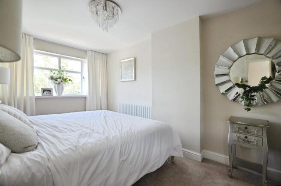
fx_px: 117
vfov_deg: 77.1
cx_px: 140
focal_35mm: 15
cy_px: 93
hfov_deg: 100.5
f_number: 4.5
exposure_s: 1/80
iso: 400
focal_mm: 10
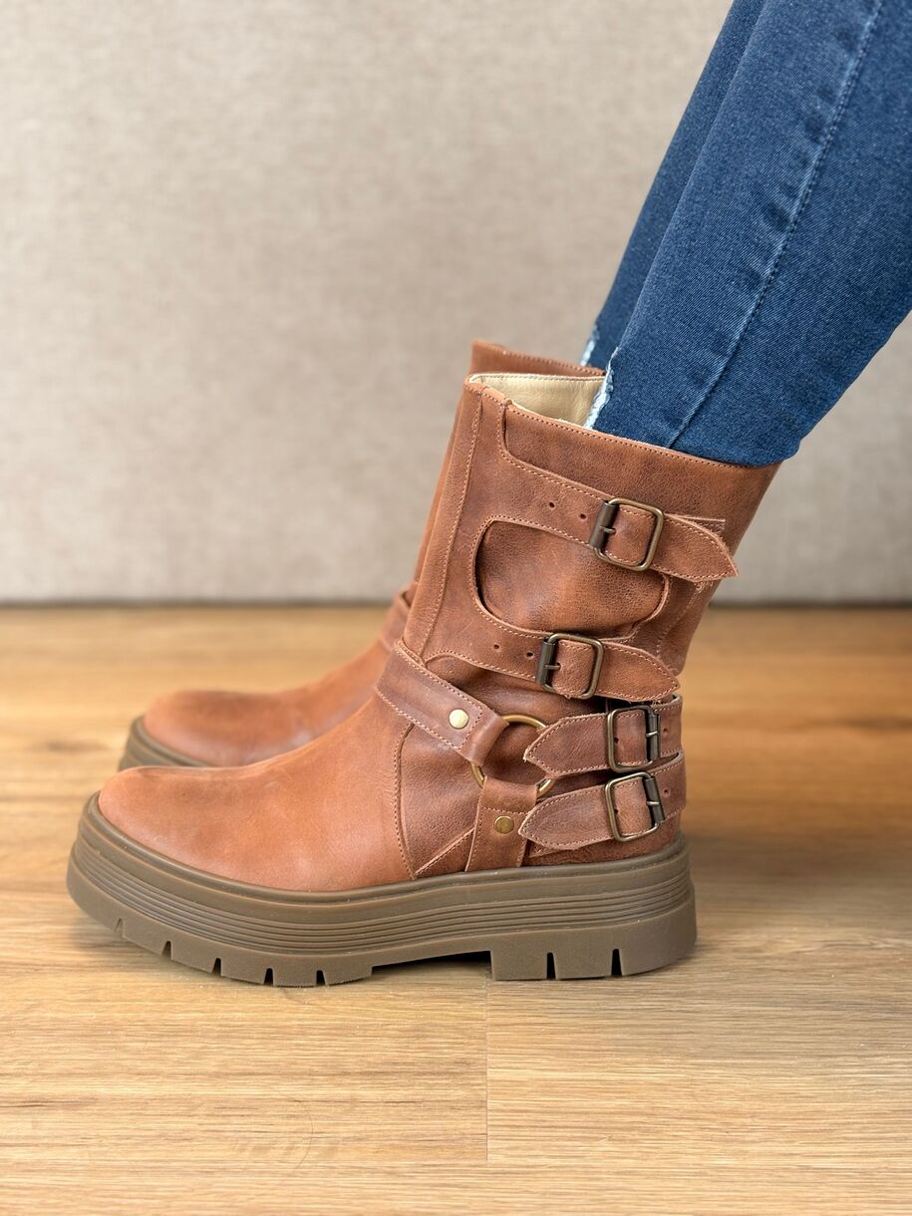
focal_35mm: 52
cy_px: 608
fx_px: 1827
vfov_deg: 36.8
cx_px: 456
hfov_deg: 28.0
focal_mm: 5.96
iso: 64
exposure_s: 1/50
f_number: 1.6
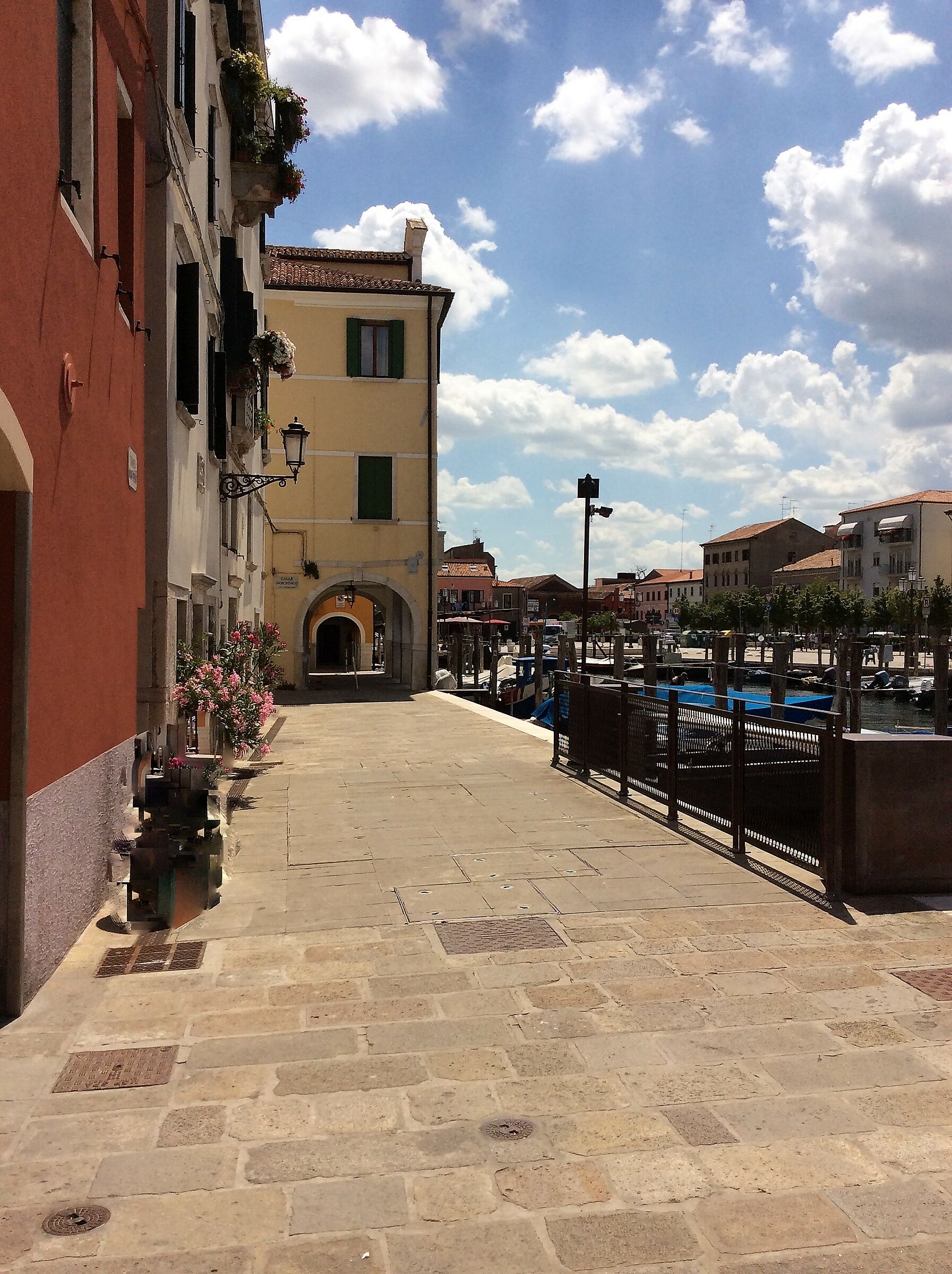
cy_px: 637
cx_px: 476
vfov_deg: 56.9
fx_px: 1176
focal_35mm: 32
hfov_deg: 44.1
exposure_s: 1/3367
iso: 32
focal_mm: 3.3
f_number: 2.4
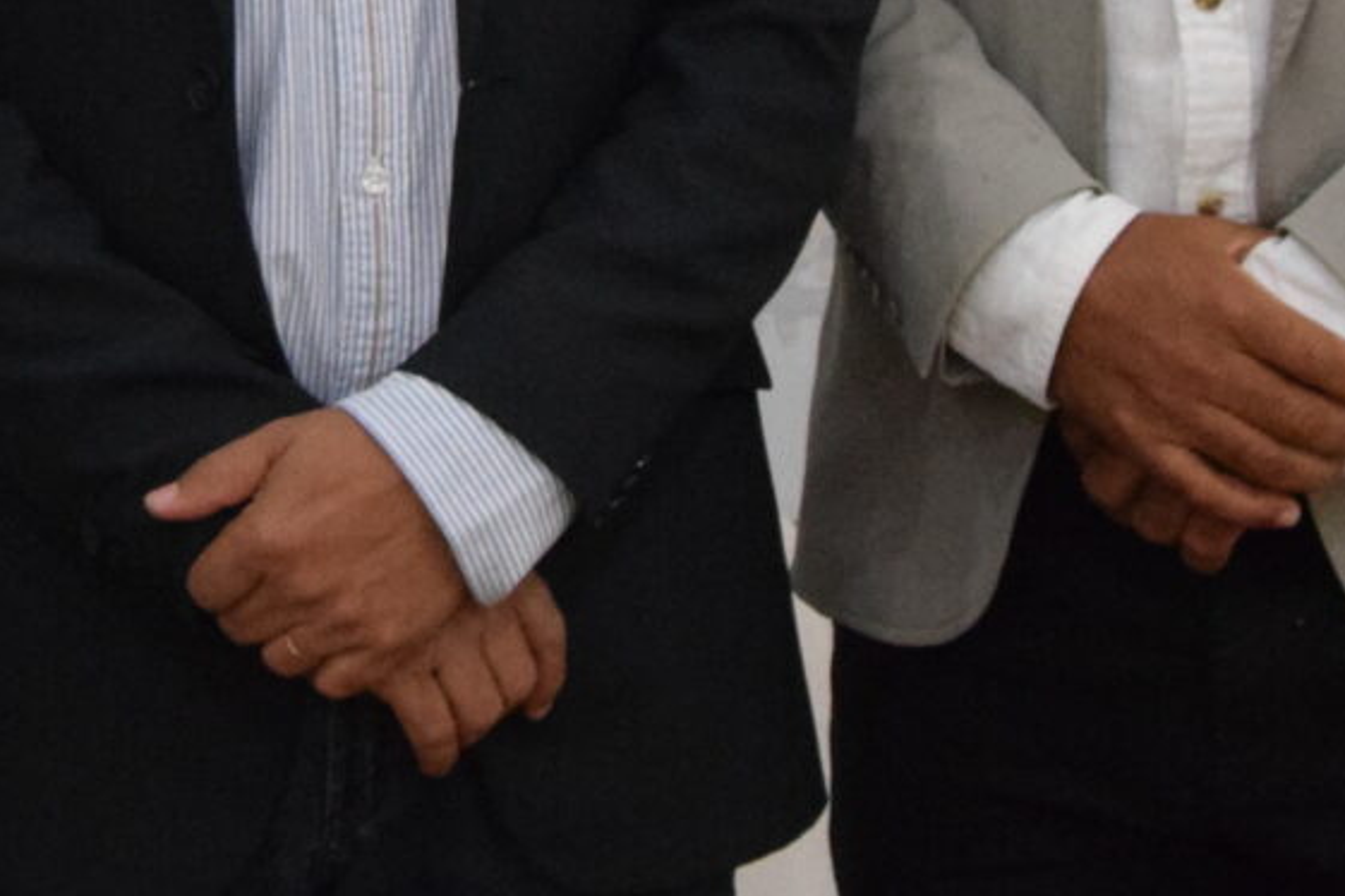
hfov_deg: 14.8
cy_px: -452
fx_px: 5118
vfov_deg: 9.7
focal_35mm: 137
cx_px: 173
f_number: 5
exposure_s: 1/125
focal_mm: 20
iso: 3200
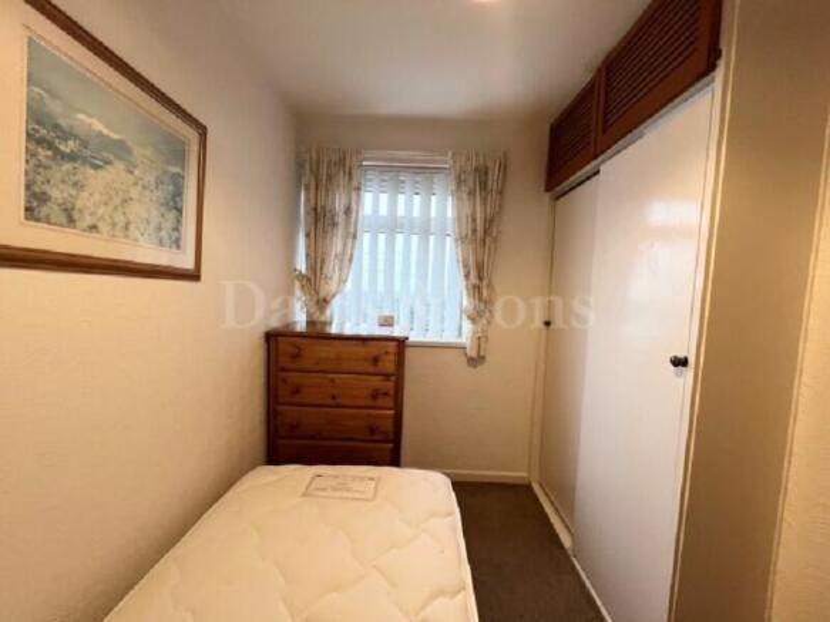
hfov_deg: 106.2
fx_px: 312
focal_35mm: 13
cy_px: 311
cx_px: 415
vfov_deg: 89.9
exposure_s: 1/100
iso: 160
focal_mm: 1.57
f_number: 1.8
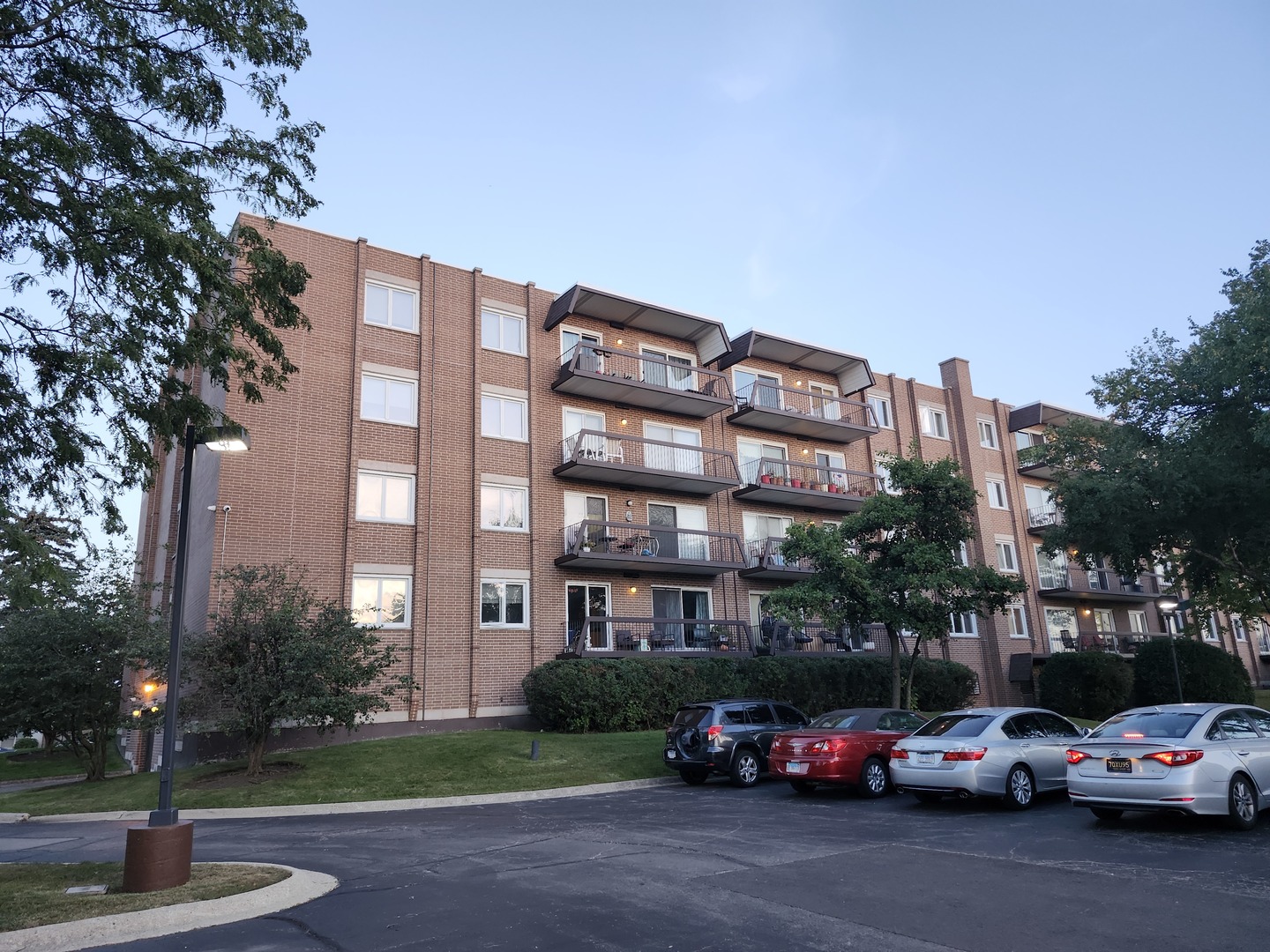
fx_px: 844
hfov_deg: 73.9
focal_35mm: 23
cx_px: 635
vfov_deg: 58.9
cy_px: 476
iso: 200
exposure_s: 1/180
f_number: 1.8
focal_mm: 5.54
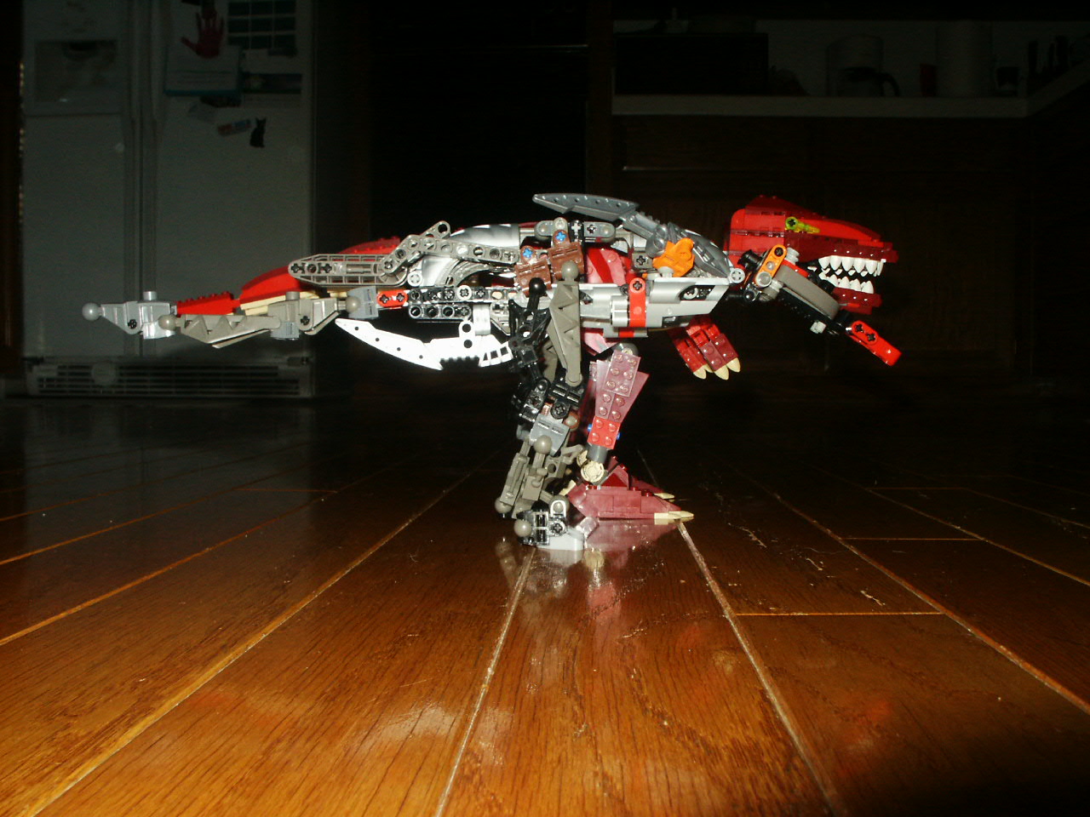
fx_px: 1102
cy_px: 408
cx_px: 545
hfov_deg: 52.6
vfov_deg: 40.7
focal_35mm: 35
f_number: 6.7
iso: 200
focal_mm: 7.18
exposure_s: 1/45
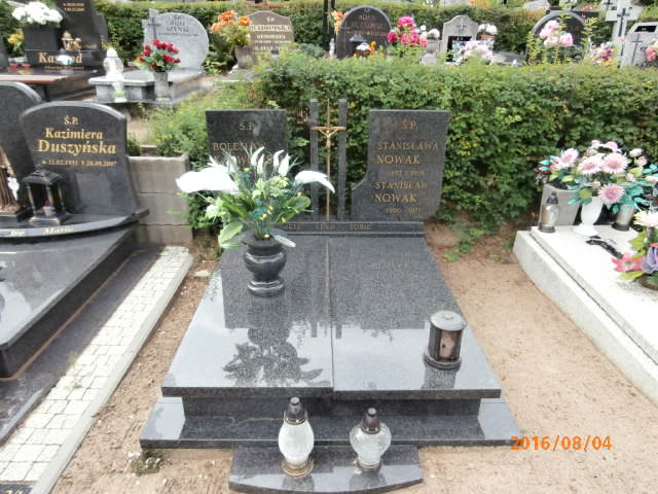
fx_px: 456
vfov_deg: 56.8
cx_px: 329
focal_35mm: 24
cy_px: 247
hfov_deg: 71.6
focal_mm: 4.2
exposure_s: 1/250
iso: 100
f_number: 3
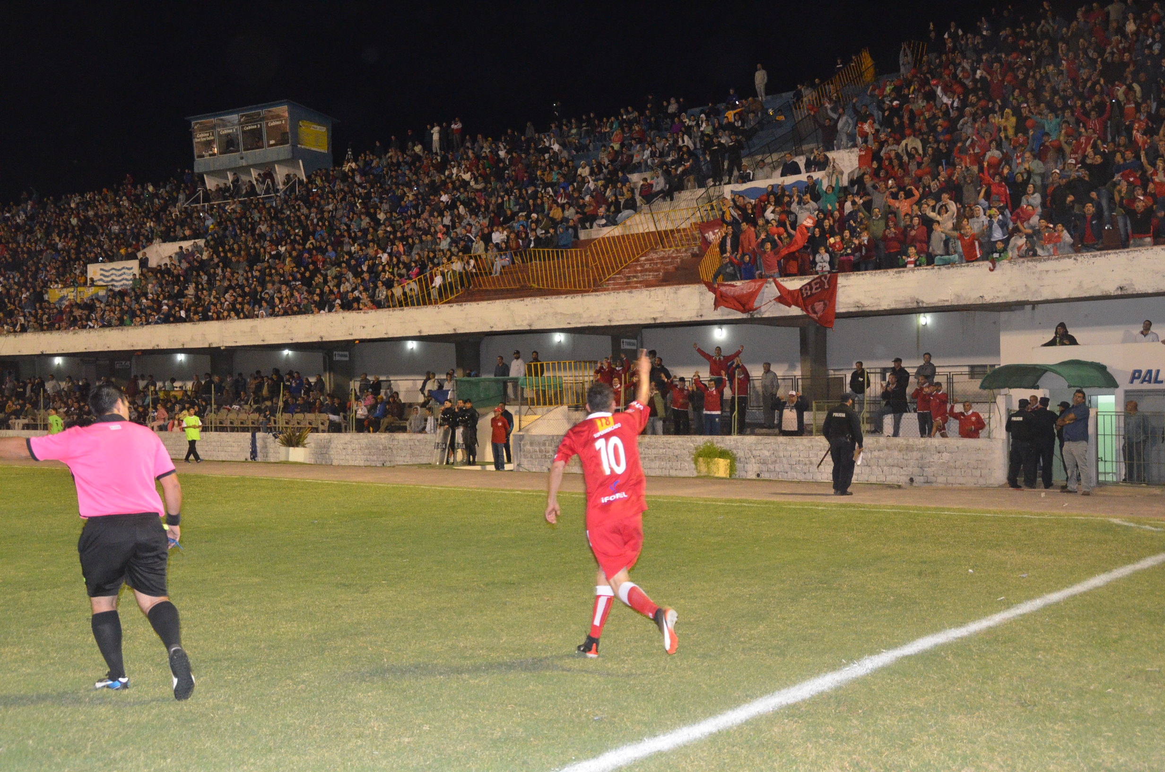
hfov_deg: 46.5
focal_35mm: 42
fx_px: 1356
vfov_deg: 31.8
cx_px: 582
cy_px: 386
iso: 3200
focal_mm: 28
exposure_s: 1/60
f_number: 7.1
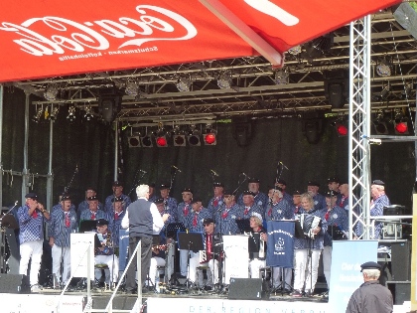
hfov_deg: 22.0
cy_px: 156
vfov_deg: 16.6
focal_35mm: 89
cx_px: 208
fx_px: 1072
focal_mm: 16
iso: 160
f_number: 4.9
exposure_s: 1/200
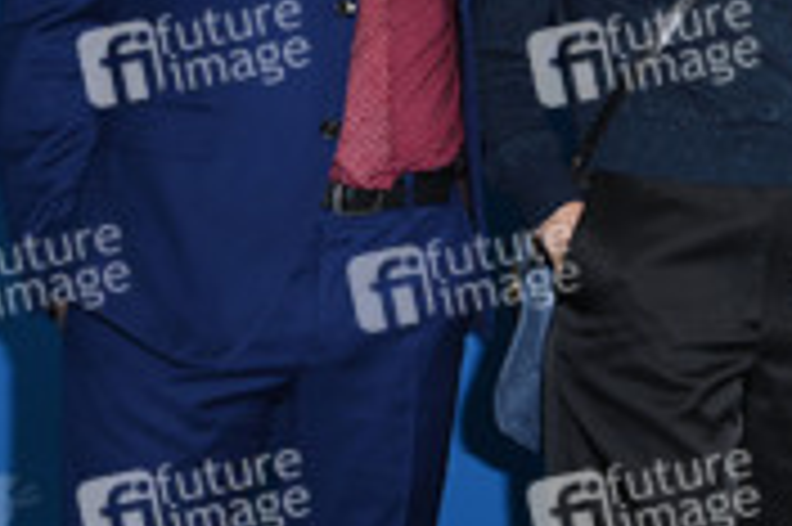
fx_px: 2528
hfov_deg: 17.0
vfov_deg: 11.7
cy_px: -58
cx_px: 974
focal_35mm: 115
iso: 1000
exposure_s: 1/250
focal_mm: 45
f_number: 5.6
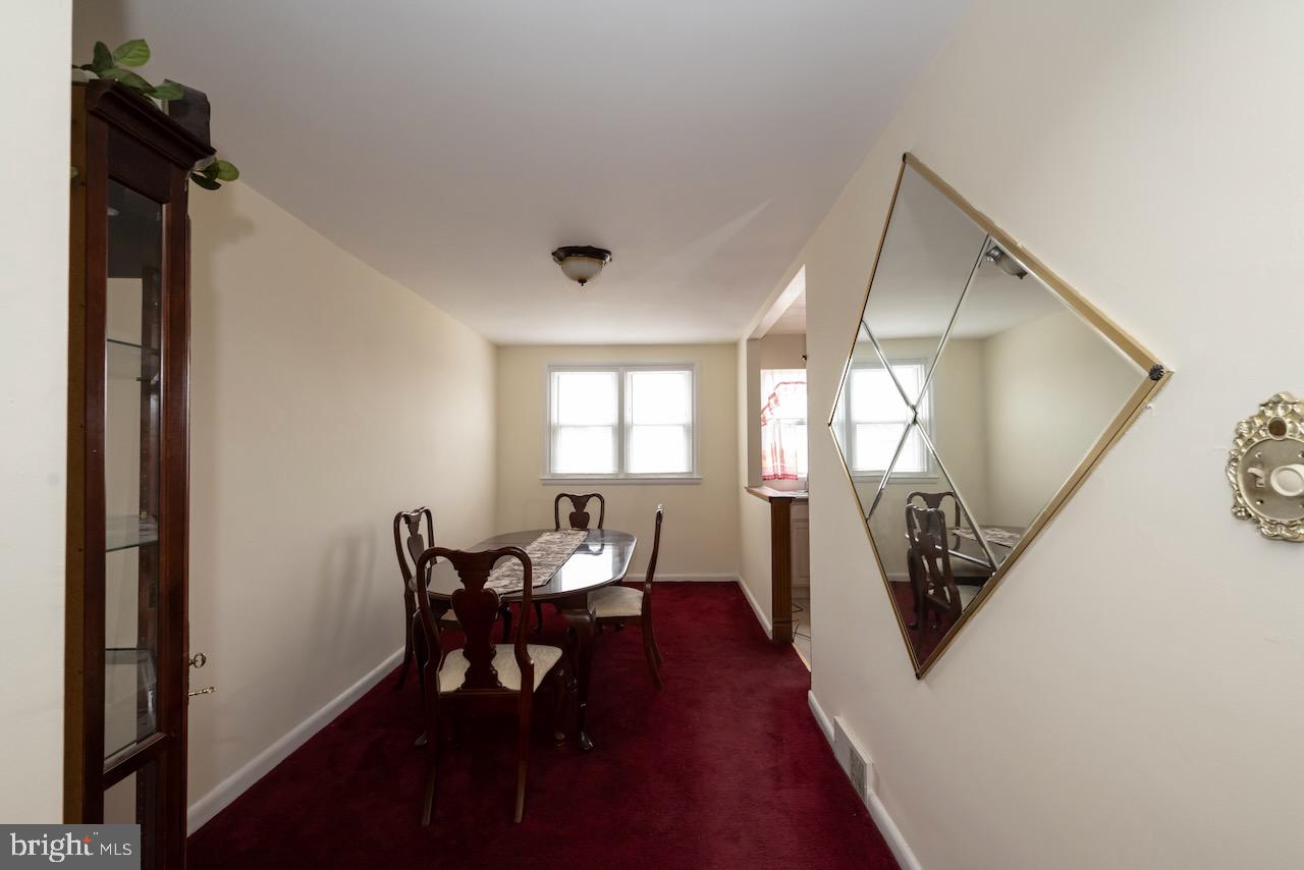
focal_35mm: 14
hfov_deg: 102.3
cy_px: 435
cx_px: 652
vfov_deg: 79.3
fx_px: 525
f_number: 7.1
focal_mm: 14.5
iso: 1600
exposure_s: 1/40
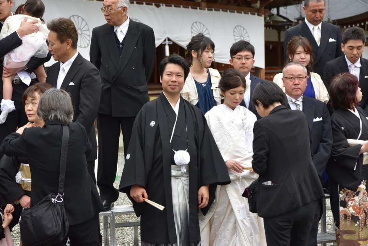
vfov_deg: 19.5
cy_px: 123
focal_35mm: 70
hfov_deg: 28.8
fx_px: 716
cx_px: 184
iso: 2000
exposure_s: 1/640
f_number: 7.1
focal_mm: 70
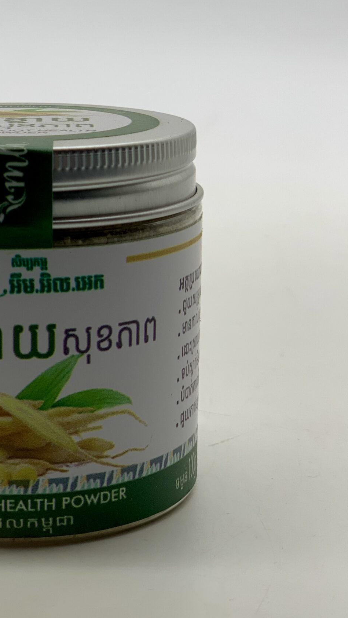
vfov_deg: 24.6
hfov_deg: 13.9
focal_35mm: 86
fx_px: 1410
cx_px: 16
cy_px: 192
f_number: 2.4
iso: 16
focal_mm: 6
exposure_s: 1/121
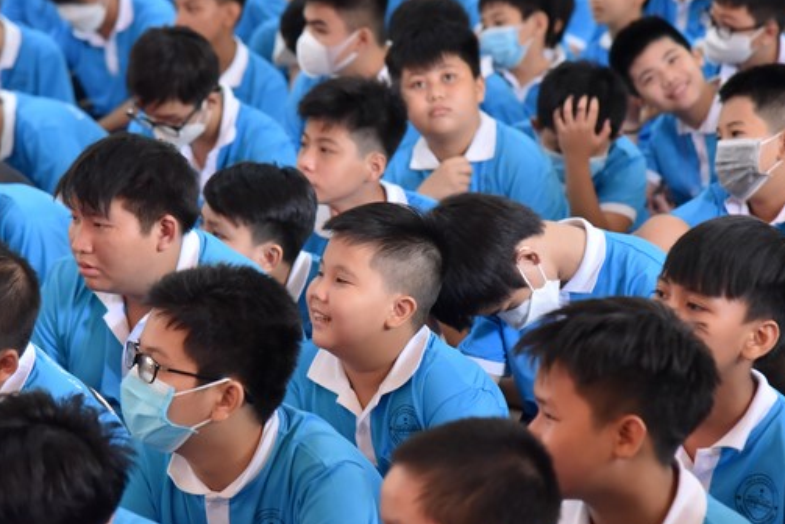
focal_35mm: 155
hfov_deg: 13.2
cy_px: 284
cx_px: 392
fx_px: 3382
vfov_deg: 8.9
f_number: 5
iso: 3200
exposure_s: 1/125
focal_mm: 120
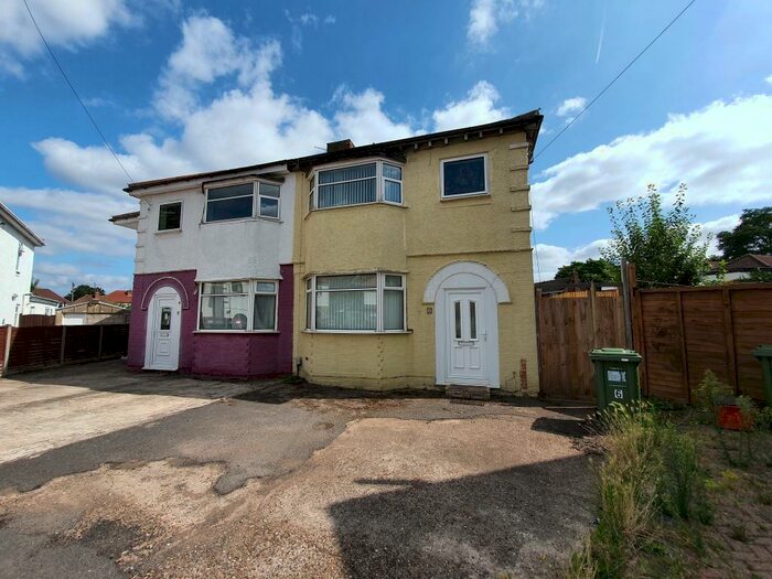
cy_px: 290
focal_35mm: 13
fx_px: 290
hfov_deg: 106.2
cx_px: 386
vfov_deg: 89.9
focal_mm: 1.8
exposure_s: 1/1244
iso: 50
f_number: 2.2
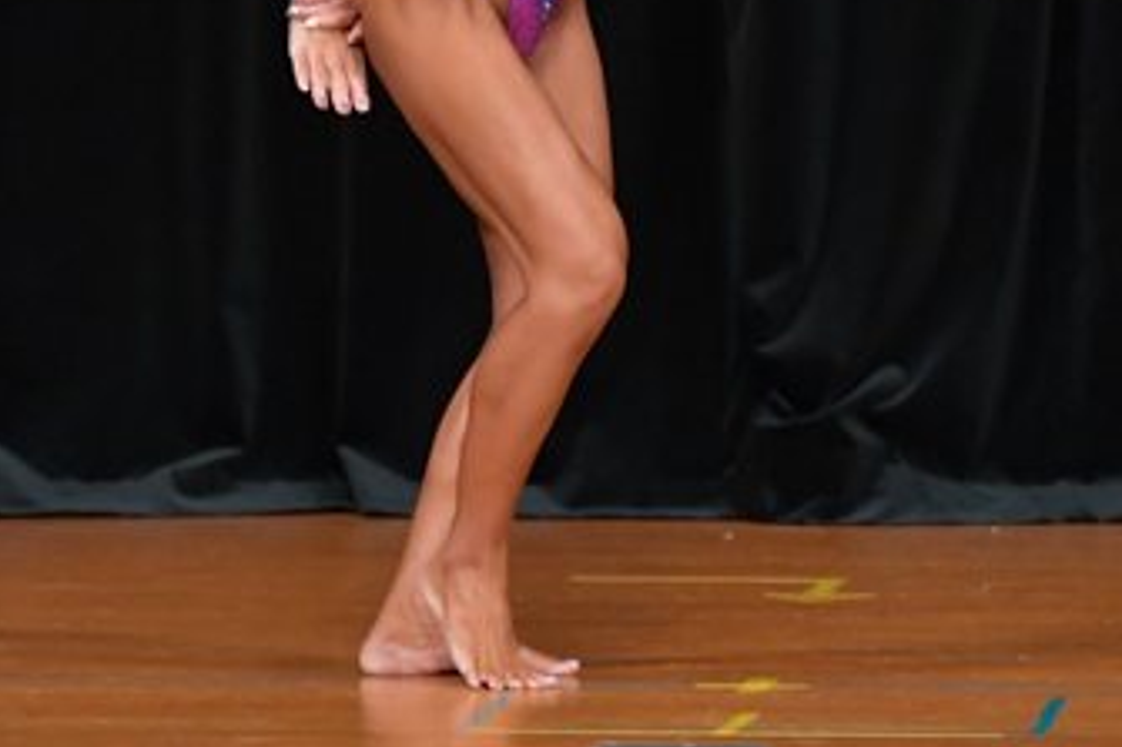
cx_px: 682
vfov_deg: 2.0
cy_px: -97
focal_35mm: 693
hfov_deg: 3.0
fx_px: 21587
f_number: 5.6
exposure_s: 1/400
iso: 4000
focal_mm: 200
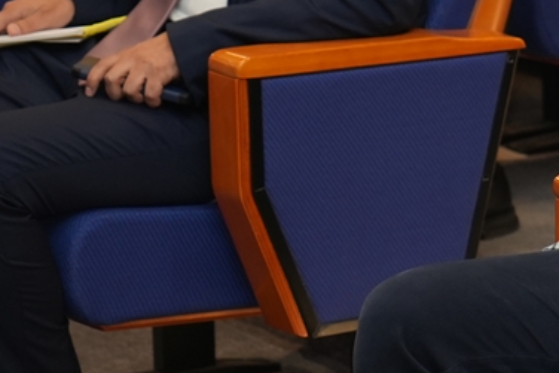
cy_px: -26
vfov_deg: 4.6
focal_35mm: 300
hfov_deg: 6.7
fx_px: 4660
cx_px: 972
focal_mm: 70
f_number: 2.8
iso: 800
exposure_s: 1/160
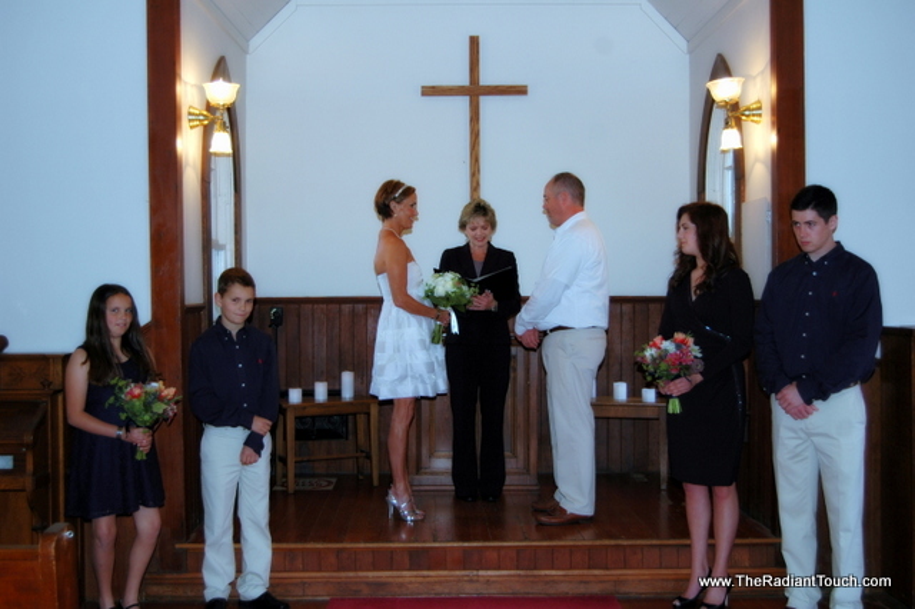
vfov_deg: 31.9
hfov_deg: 46.4
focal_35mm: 42
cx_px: 458
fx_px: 1067
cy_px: 304
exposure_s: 1/60
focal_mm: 28
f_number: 4.2
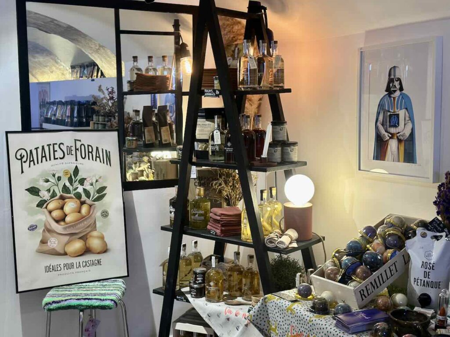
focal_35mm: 48
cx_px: 225
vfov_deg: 30.3
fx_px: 624
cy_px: 168
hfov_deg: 39.7
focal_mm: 6.86
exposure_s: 1/50
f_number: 1.78
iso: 125
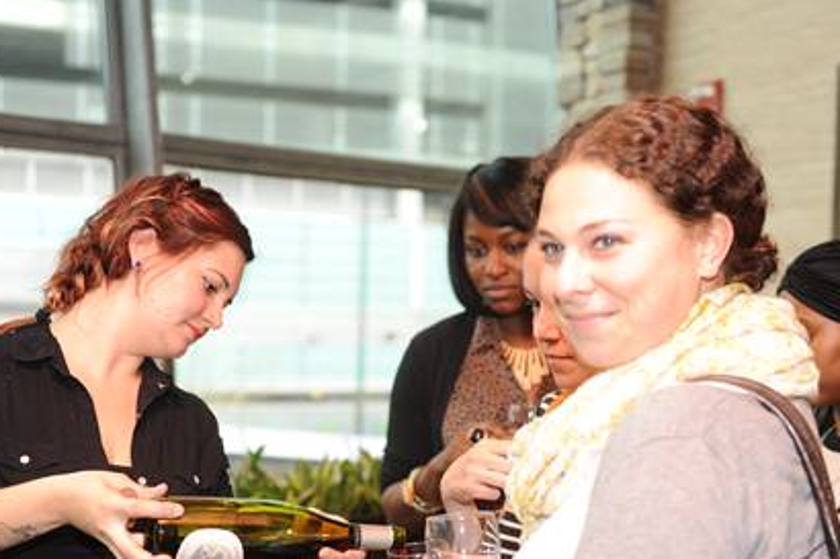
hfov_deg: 30.1
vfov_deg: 20.2
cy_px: 371
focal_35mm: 67
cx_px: 387
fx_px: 1563
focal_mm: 50
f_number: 3.2
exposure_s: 1/160
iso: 1000
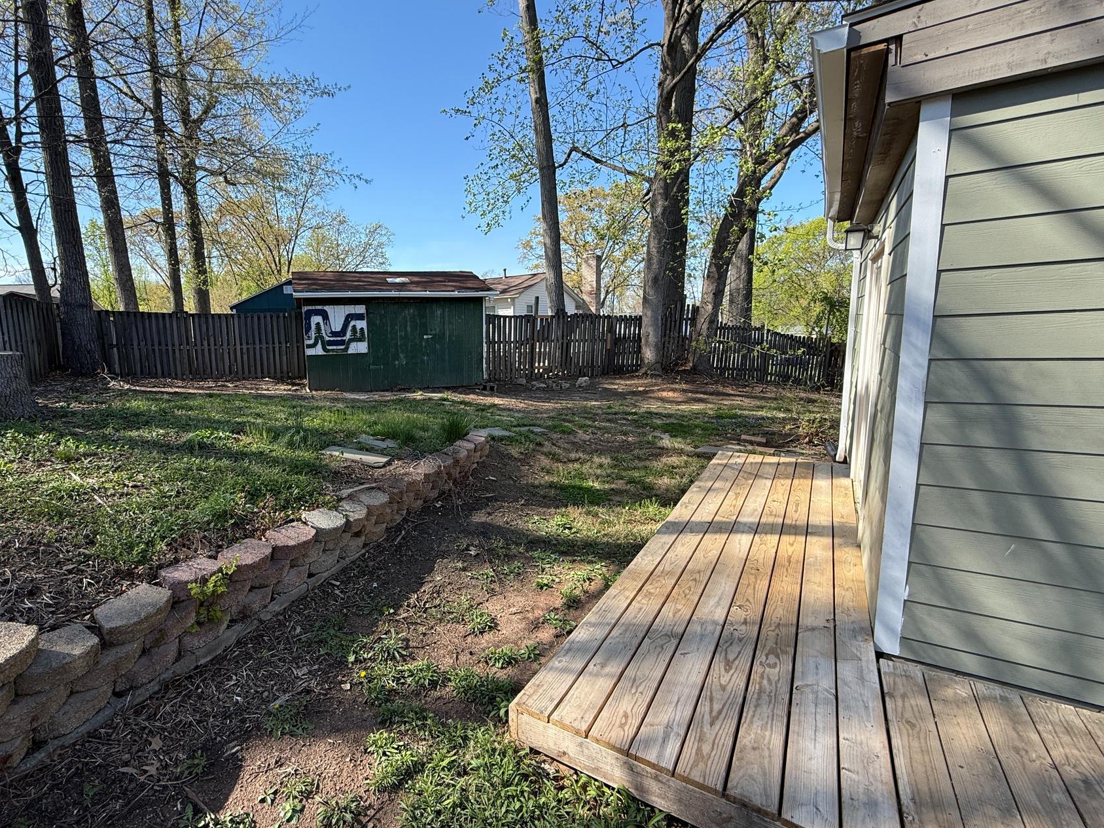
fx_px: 542
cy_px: 418
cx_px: 444
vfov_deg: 74.7
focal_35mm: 17
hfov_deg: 89.9
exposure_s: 1/522
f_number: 2.2
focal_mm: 2.22
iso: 64
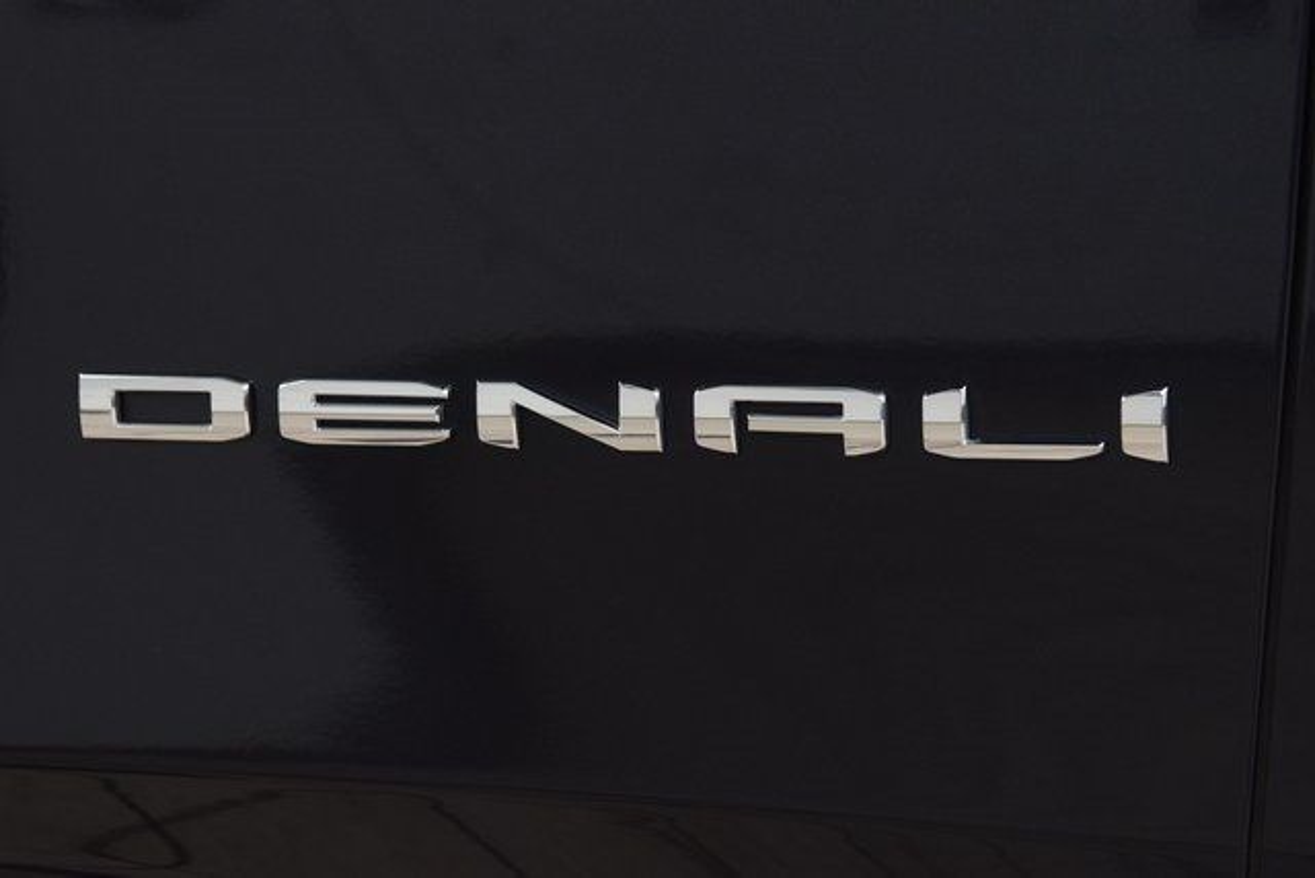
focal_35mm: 98
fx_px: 3562
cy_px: 439
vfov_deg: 14.0
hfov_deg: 20.9
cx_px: 658
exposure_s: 1/30
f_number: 5.6
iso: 1600
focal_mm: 65
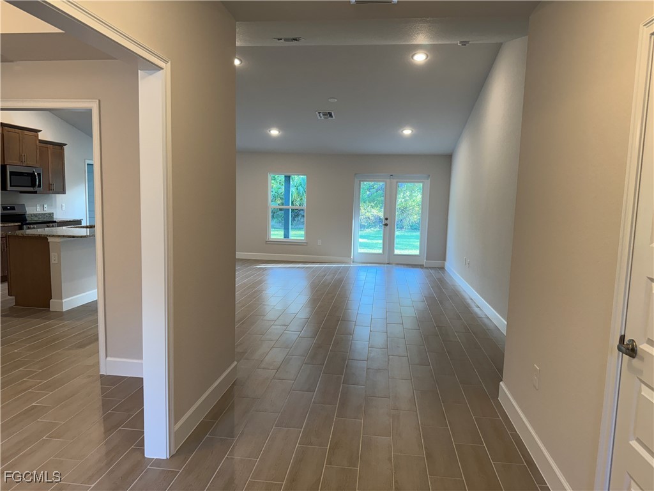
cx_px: 327
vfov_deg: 56.8
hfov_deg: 71.6
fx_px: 453
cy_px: 246
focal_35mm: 24
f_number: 1.78
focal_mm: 6.76
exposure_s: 1/120
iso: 125
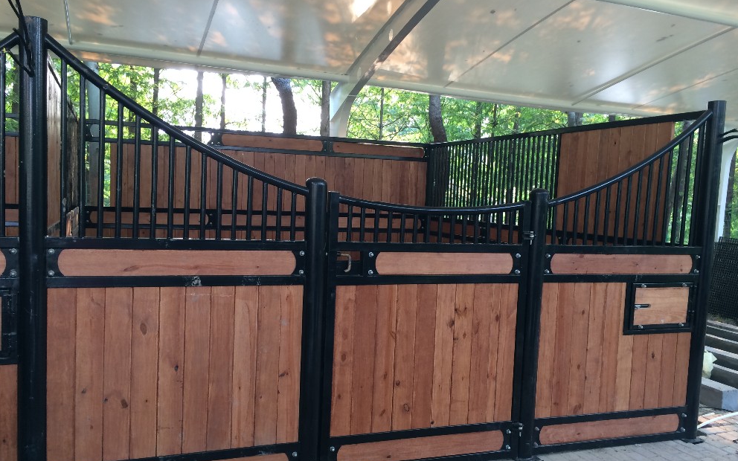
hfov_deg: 61.2
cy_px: 248
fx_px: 623
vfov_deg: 40.6
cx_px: 371
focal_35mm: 31
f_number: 2.2
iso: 40
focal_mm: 4.15
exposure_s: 1/33
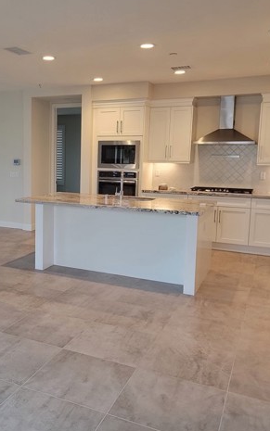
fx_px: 412
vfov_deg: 55.3
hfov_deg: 35.5
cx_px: 66
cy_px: 214
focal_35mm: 35
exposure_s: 1/120
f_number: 1.8
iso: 250
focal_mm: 6.7
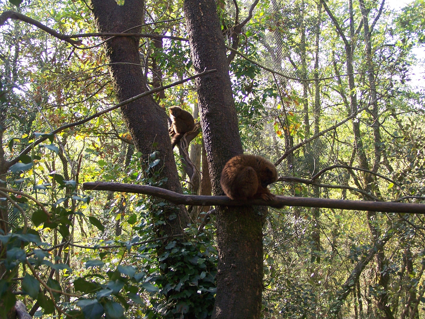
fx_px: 626
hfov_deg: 37.5
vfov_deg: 28.6
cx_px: 211
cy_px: 160
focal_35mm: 51
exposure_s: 1/40
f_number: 3
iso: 64
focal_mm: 8
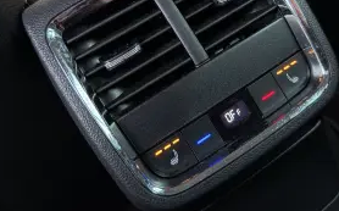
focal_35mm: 33
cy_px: 51
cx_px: 184
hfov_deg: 58.1
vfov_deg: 37.2
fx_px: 305
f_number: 1.78
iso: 1250
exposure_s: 1/50
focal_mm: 6.76
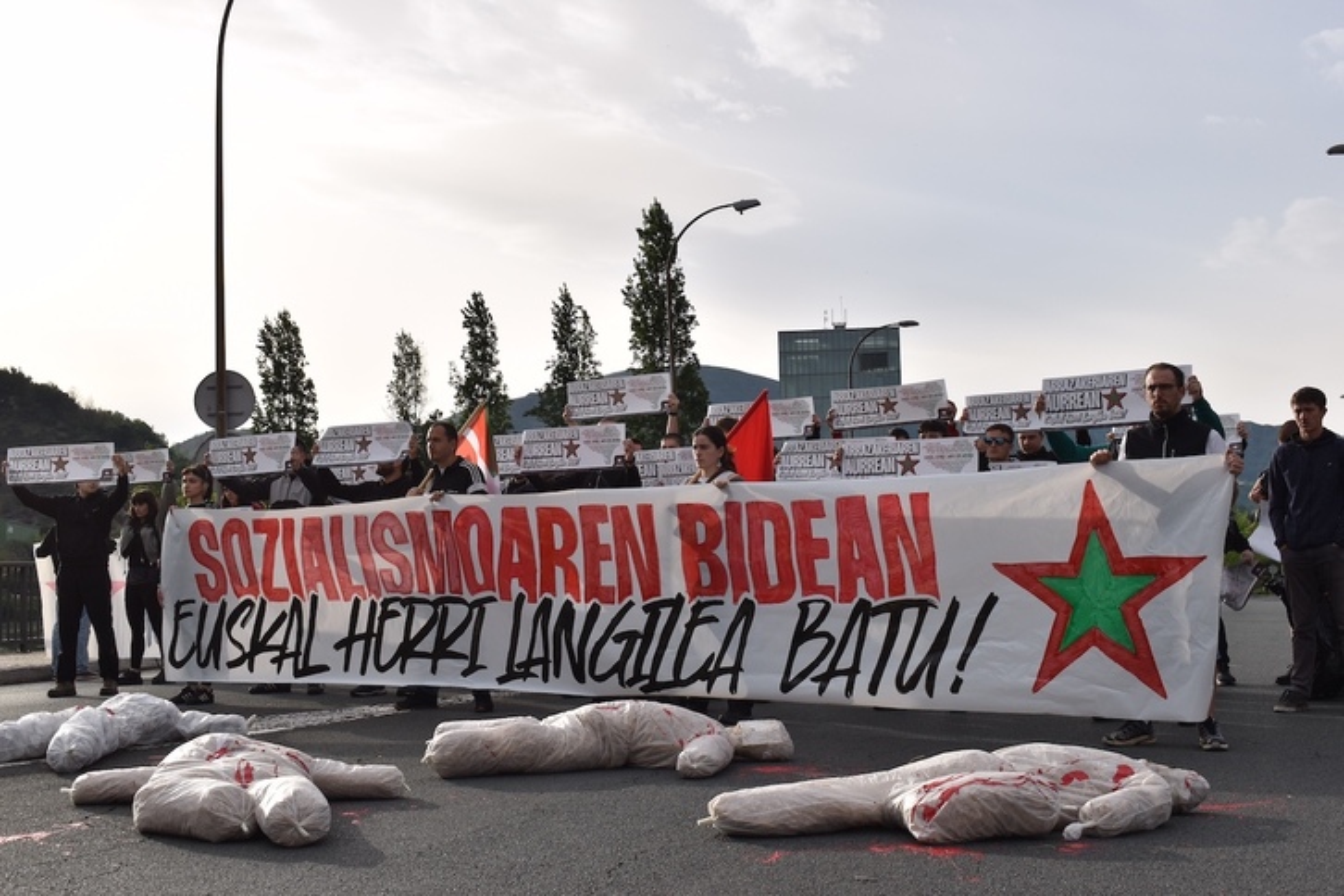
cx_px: 672
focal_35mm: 45
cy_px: 448
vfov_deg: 29.9
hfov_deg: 43.6
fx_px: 1680
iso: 200
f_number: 11
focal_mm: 30
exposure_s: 1/500
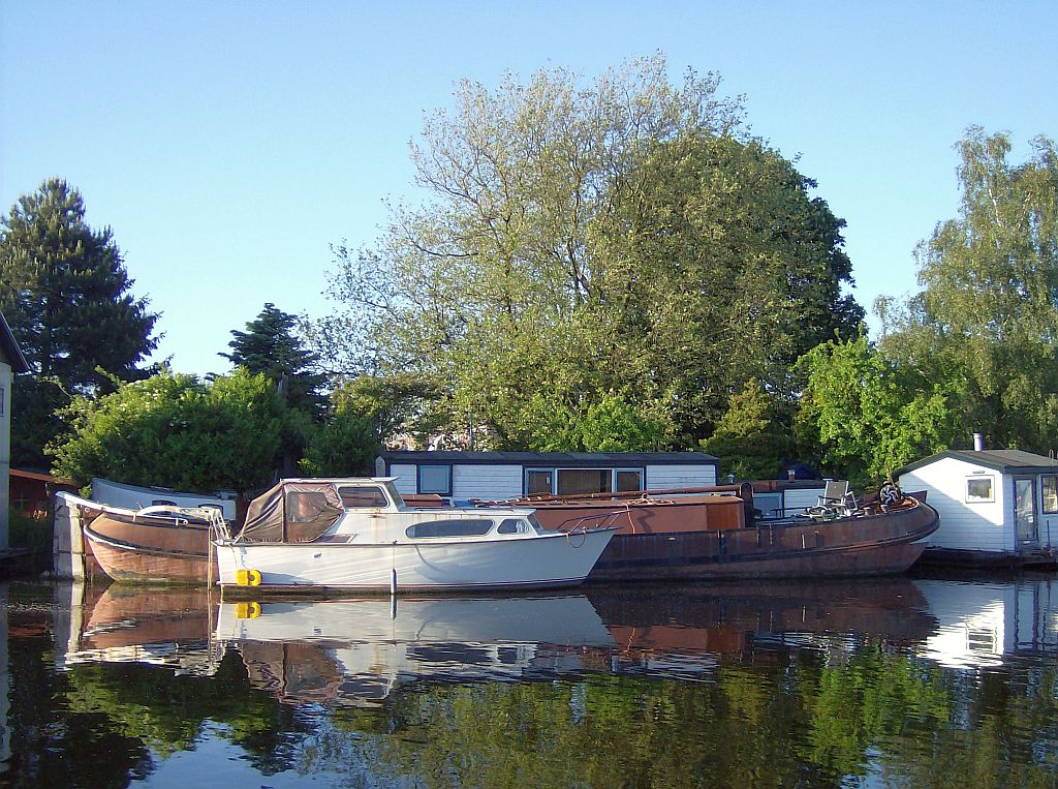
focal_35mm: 46
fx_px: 1403
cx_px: 529
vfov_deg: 31.4
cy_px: 394
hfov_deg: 41.3
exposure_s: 1/413
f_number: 3.1
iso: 100
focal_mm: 7.7
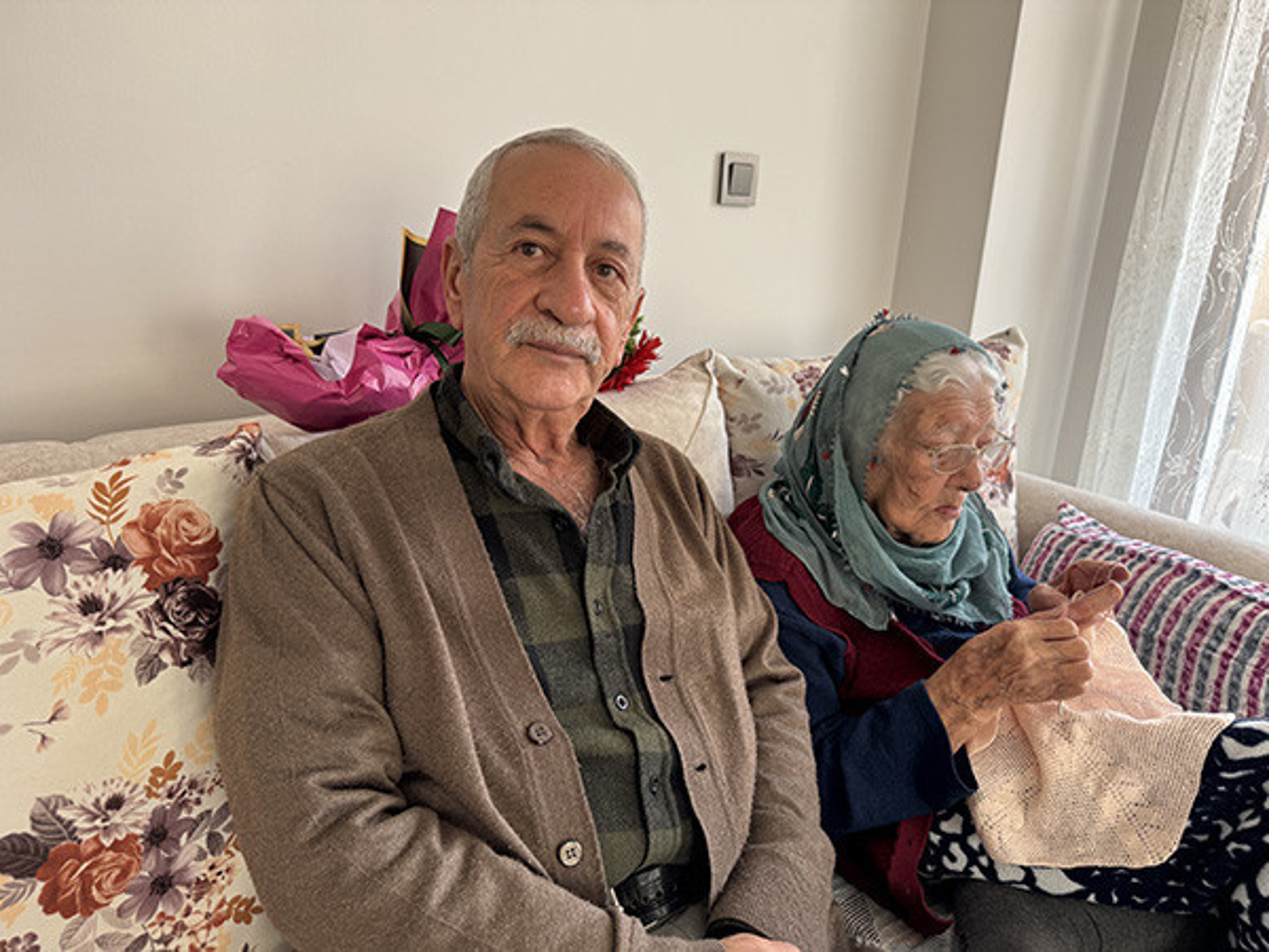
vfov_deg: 56.8
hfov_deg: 71.6
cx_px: 634
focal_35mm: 24
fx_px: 880
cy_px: 476
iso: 125
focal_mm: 6.76
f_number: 1.78
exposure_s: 1/121
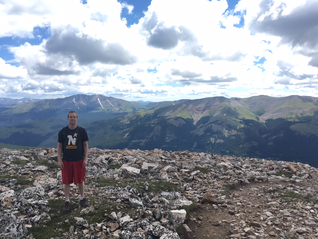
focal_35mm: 29
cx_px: 159
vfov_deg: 48.2
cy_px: 120
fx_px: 266
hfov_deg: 61.7
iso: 25
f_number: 2.2
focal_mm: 4.15
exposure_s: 1/916
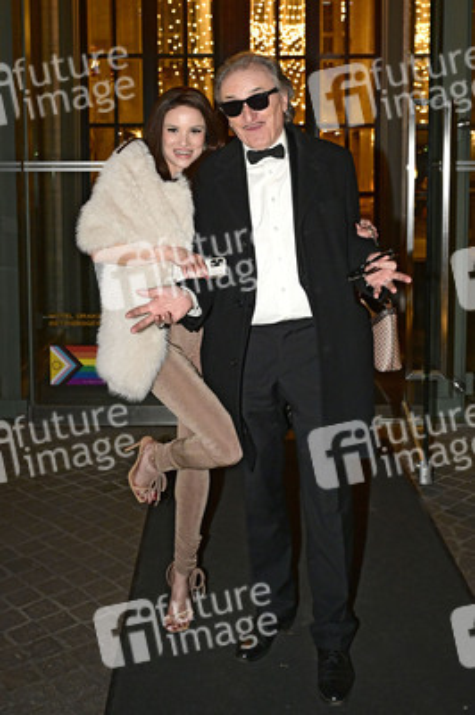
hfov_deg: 36.8
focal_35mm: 36
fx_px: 714
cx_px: 238
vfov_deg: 53.2
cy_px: 358
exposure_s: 1/200
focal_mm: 36
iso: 5000
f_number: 5
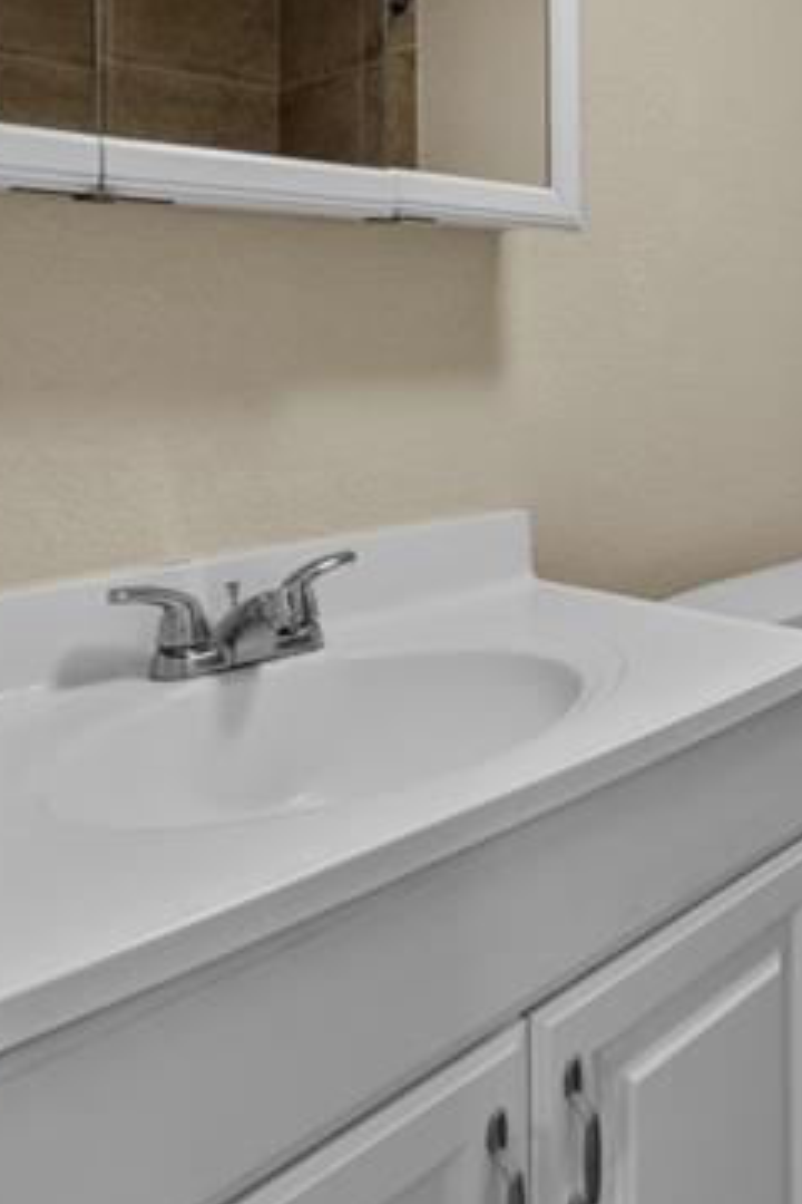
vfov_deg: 56.0
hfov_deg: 37.8
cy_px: 311
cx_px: 752
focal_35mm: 32
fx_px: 1069
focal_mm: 10
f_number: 7.1
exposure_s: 1/6
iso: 100
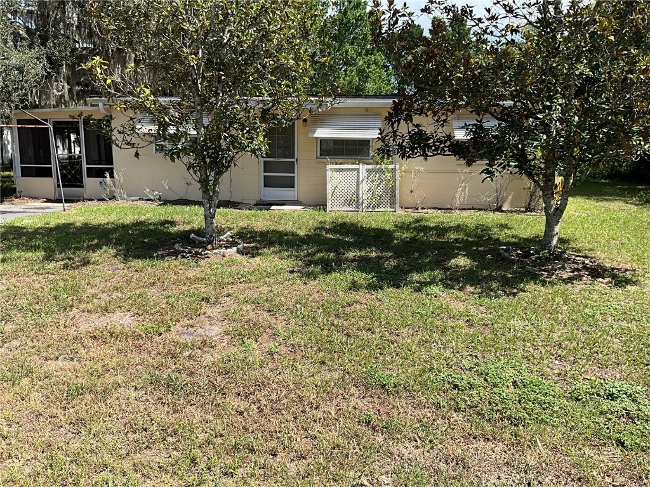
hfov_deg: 61.7
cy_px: 244
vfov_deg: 48.2
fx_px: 545
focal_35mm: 29
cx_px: 325
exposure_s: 1/978
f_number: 1.8
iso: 25
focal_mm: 3
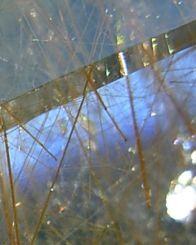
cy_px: 195
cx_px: -73
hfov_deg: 14.7
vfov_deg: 19.2
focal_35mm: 99
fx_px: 718
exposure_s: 1/352
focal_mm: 6.3
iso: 50
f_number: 2.9
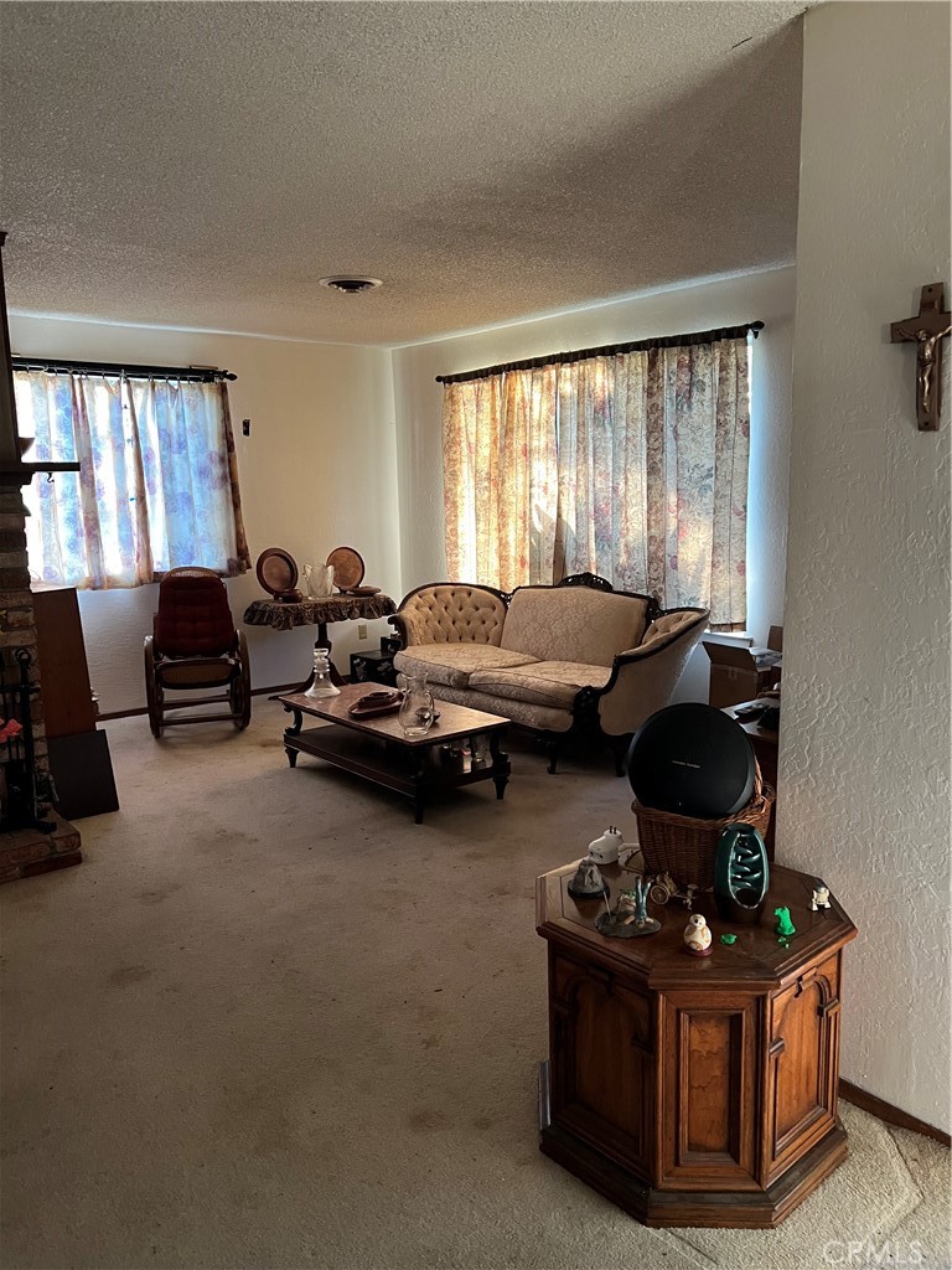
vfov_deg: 67.3
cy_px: 635
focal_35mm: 26
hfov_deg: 53.1
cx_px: 476
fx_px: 953
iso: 250
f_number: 1.5
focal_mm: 5.7
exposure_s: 1/60
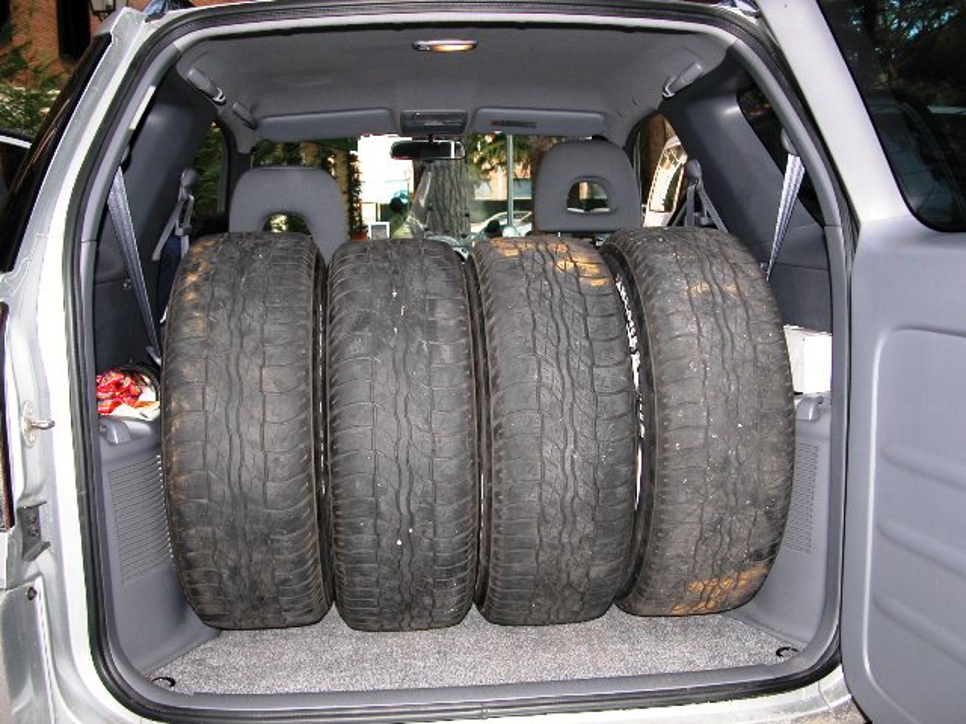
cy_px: 362
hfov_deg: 52.6
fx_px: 977
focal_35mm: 35
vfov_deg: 40.7
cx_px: 483
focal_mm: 8.9
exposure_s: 1/60
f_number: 2.8
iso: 100
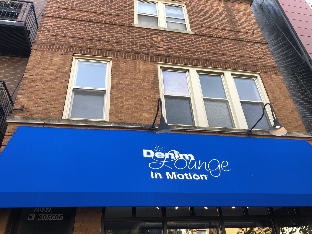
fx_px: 252
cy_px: 117
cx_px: 156
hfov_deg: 63.4
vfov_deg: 49.7
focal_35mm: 28
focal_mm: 3.99
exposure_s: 1/206
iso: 20
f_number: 1.8
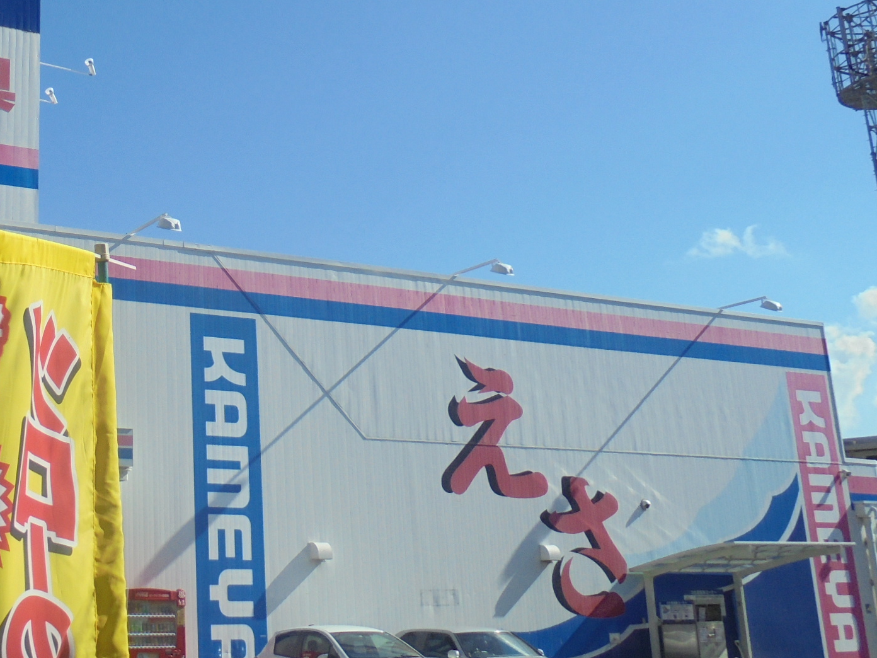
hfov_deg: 33.8
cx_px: 105
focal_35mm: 54
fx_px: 1368
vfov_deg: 26.7
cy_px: 173
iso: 100
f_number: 11.8
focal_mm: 5.3
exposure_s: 1/160
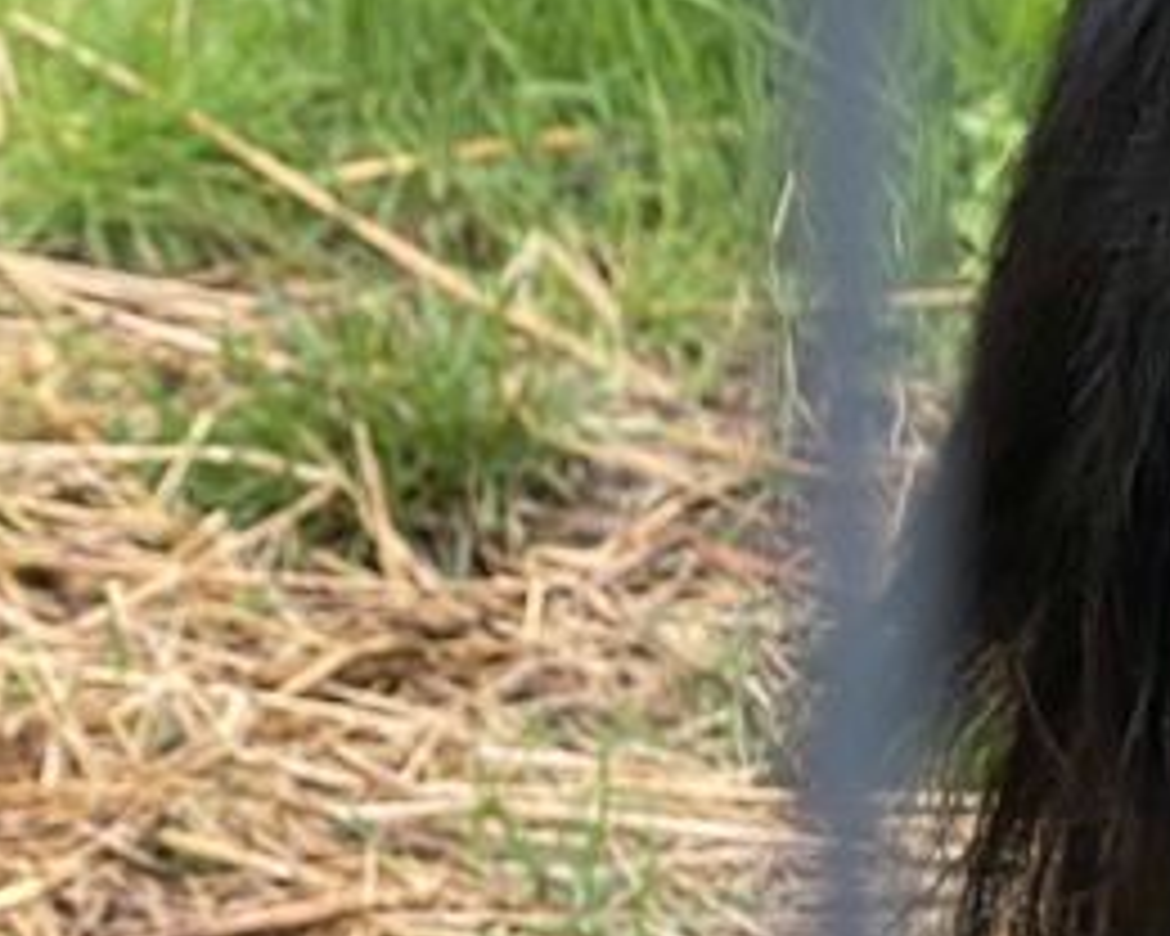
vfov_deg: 7.9
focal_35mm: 195
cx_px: 1634
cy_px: -99
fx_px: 6752
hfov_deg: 9.7
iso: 20
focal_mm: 6
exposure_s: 1/169
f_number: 2
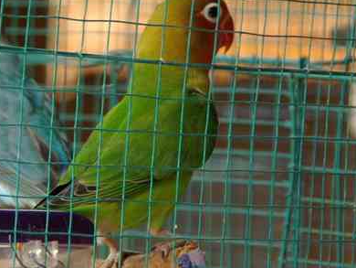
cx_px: 19
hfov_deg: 4.5
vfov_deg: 3.4
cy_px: 90
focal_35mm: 443
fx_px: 4559
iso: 400
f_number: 5.6
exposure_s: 1/125
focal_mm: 120
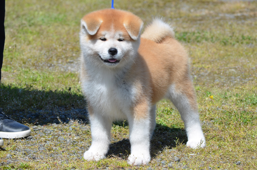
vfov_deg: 7.9
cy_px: 85
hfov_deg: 11.8
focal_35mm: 174
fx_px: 1240
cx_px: 128
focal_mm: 116
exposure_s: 1/320
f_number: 9
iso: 100
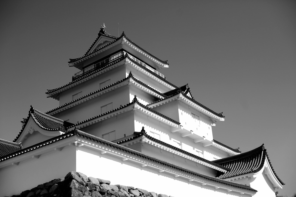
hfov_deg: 39.6
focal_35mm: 50
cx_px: 148
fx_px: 411
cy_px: 98
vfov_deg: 27.0
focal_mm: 50
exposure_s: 1/6400
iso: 200
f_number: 2.8
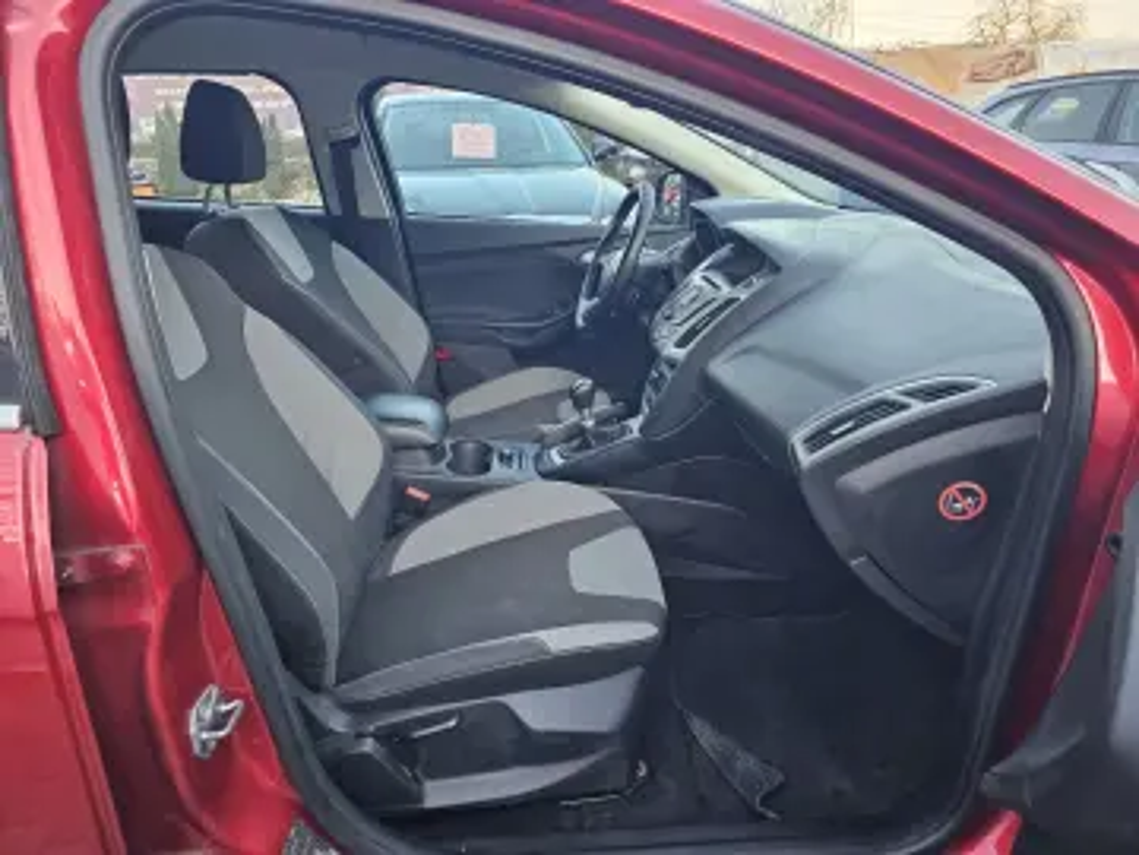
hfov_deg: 73.9
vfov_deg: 58.9
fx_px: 757
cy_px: 428
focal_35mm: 23
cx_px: 570
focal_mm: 6.3
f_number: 1.7
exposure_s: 1/120
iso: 100
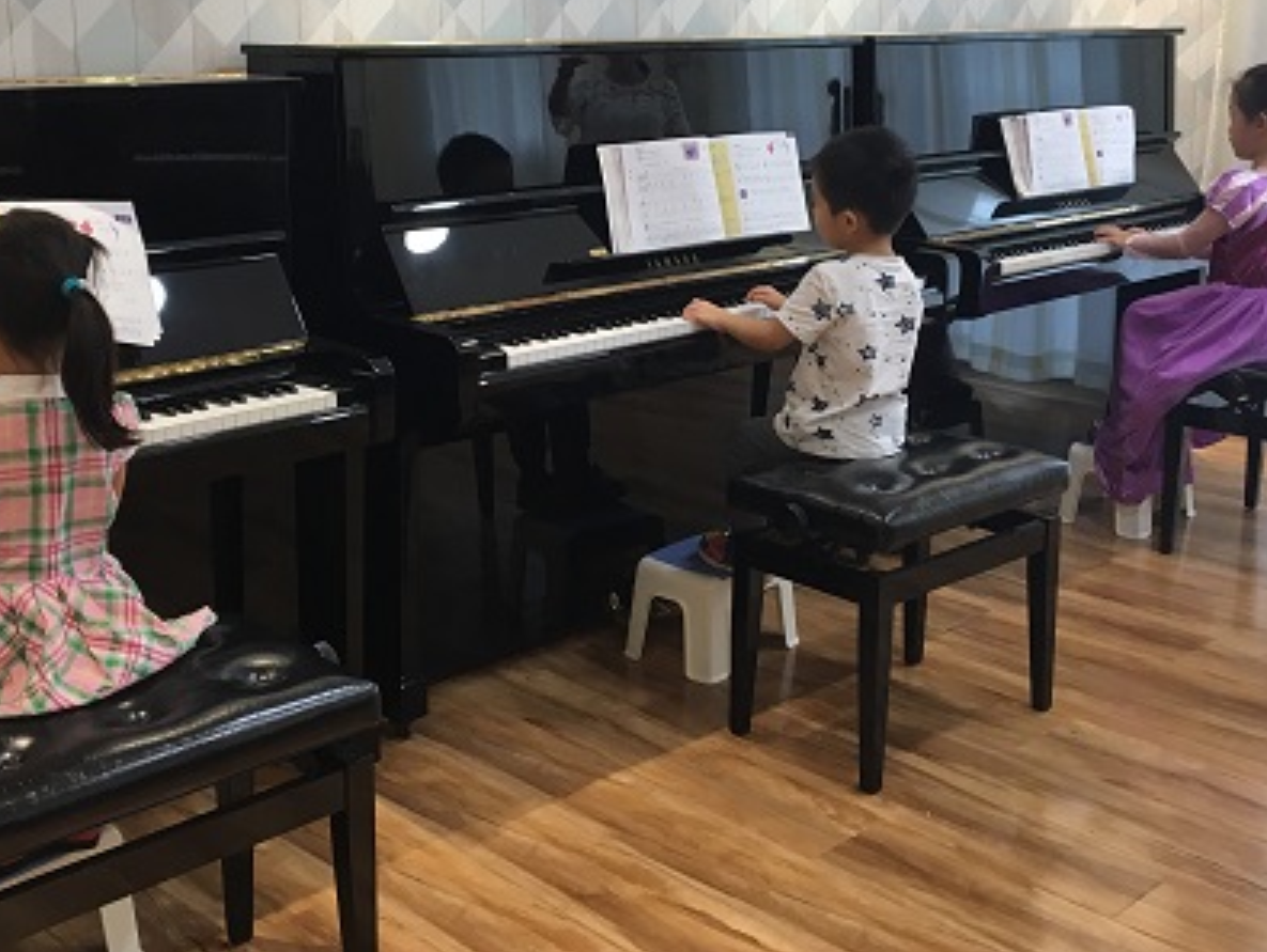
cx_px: 516
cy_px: 292
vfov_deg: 32.6
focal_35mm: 44
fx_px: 1612
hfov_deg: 42.7
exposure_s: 1/33
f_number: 2.2
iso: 80
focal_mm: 4.15
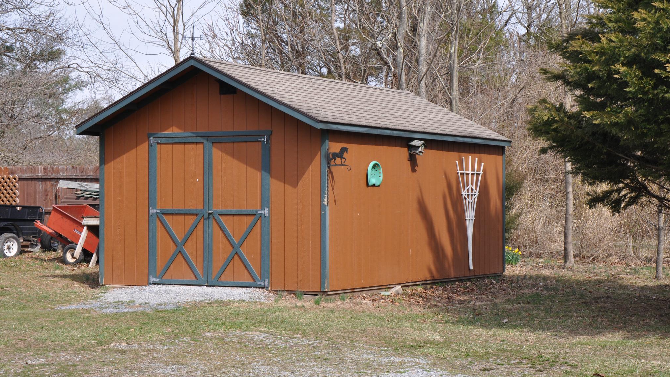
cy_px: 180
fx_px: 1403
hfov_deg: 26.9
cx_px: 334
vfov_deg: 15.3
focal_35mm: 79
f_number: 9
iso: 200
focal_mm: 50
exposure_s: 1/320
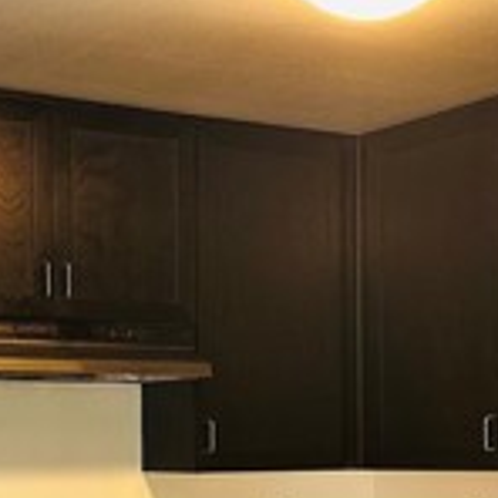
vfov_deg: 18.5
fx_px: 1497
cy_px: 461
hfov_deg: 18.9
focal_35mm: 92
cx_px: 195
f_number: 1.78
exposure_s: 1/60
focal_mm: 6.86
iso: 250
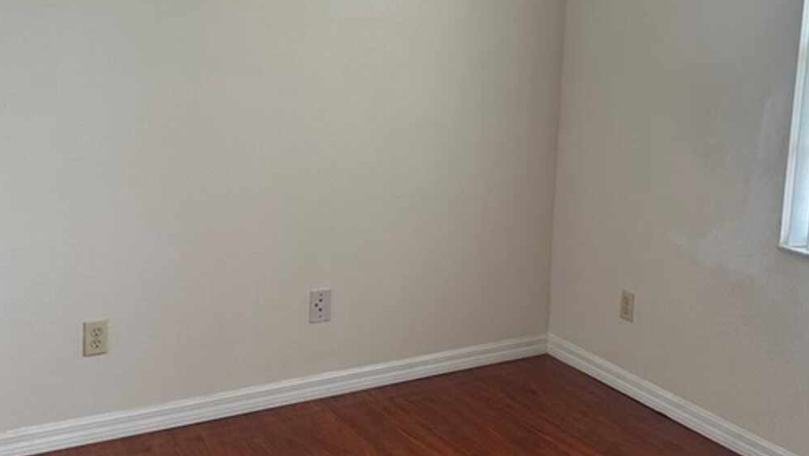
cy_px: 165
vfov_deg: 26.4
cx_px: 487
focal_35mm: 45
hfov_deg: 45.2
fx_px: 966
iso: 160
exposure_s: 1/120
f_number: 1.78
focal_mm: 6.86
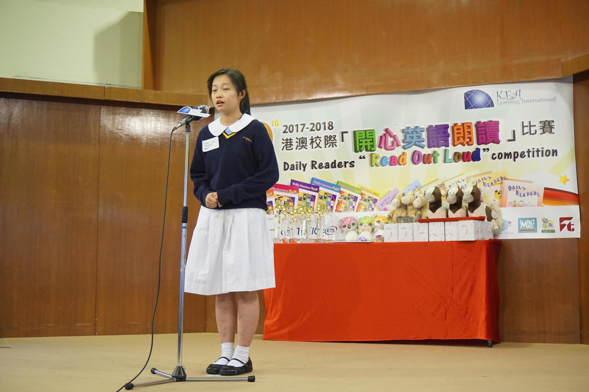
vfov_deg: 27.3
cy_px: 196
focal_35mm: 50
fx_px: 810
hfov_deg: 40.0
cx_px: 294
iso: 2000
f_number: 5
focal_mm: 33
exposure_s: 1/60
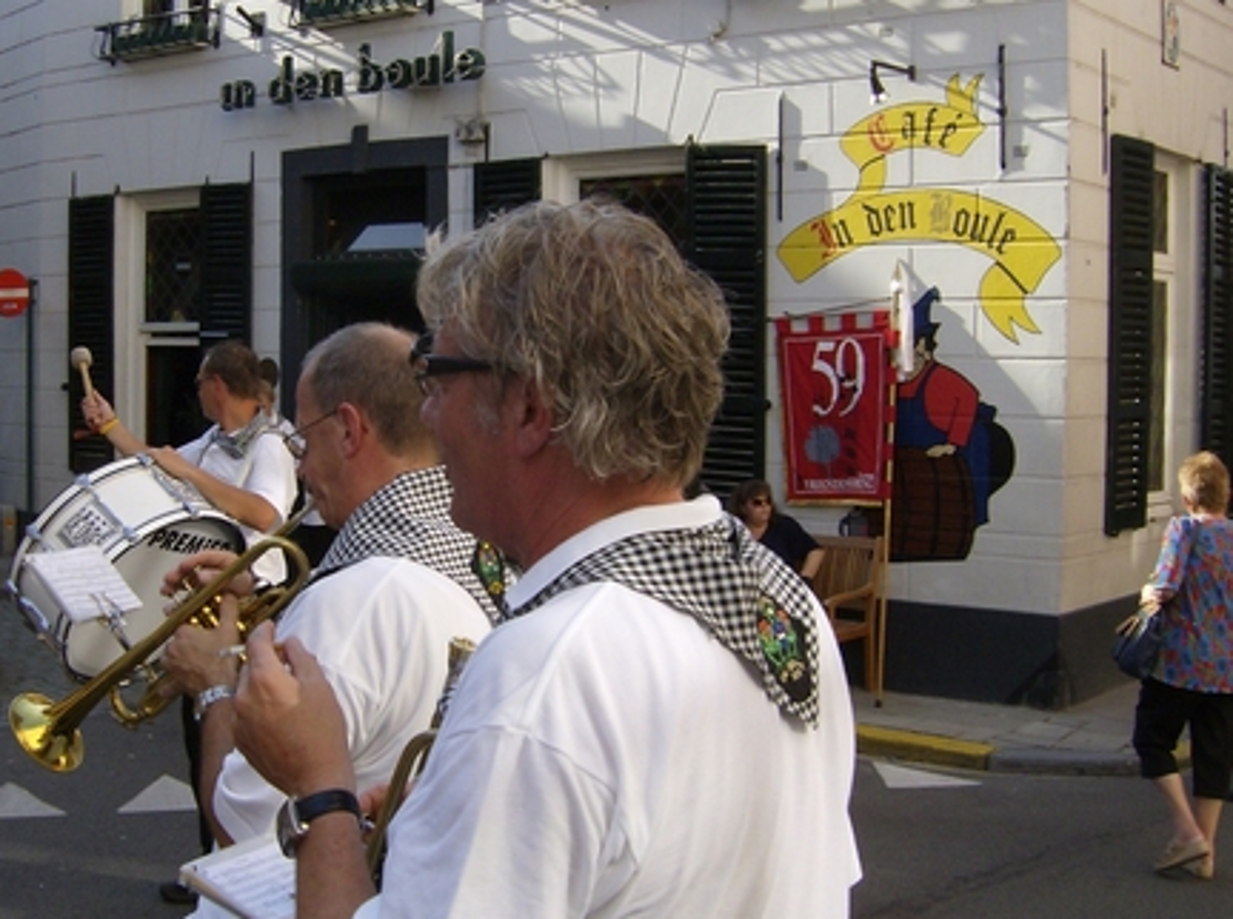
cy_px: 392
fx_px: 1777
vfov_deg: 29.0
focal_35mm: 50
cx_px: 480
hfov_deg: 38.1
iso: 100
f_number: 4.7
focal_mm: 6
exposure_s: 1/260
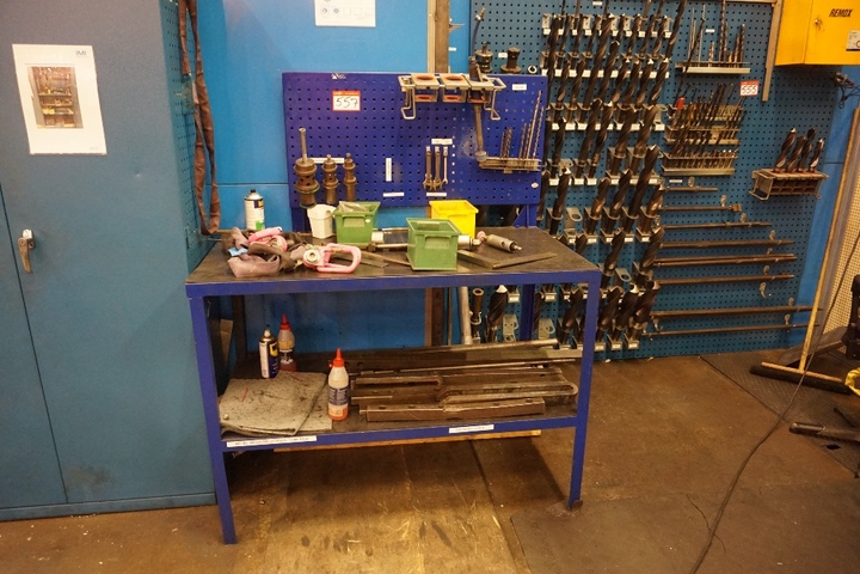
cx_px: 430
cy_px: 287
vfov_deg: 53.1
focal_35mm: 24
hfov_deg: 73.7
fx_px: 573
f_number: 3.5
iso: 3200
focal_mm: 16
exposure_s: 1/50
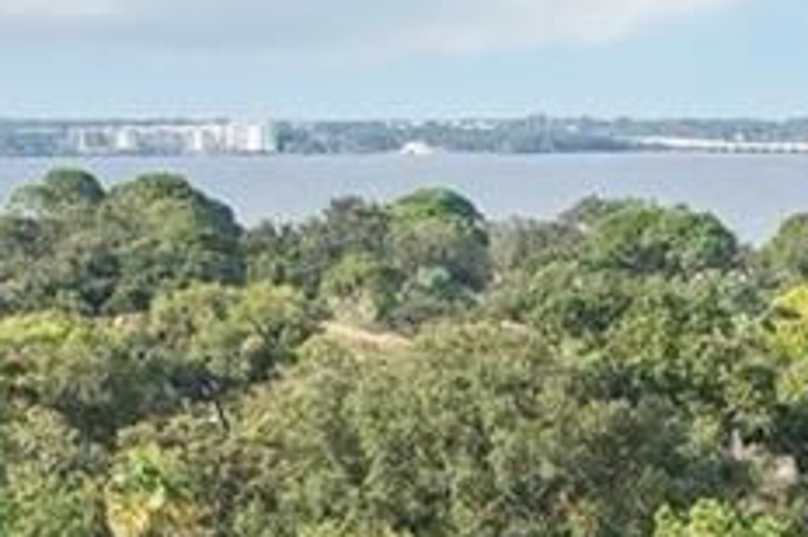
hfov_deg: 13.3
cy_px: 1259
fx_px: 3407
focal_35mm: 152
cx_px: 805
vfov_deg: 8.3
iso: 400
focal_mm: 8.4
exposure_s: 1/2500
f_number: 2.8
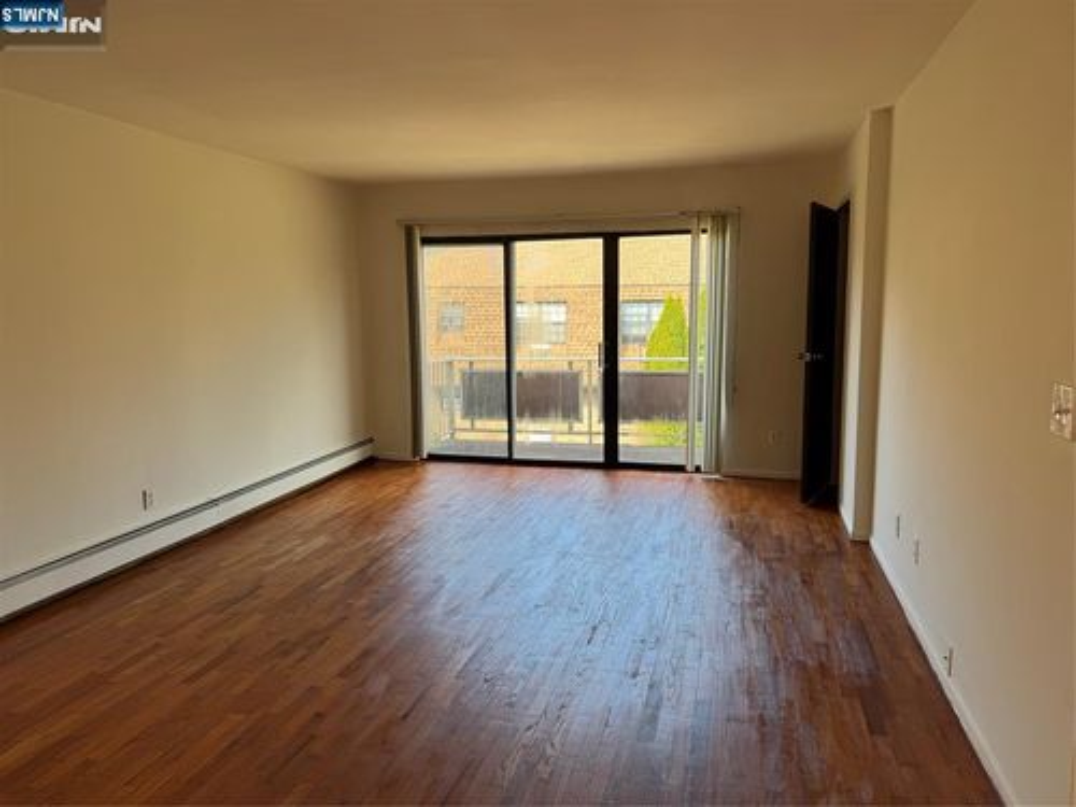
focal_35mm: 24
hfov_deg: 71.6
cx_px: 538
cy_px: 404
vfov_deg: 56.8
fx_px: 746
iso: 64
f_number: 1.78
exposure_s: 1/147
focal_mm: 6.76
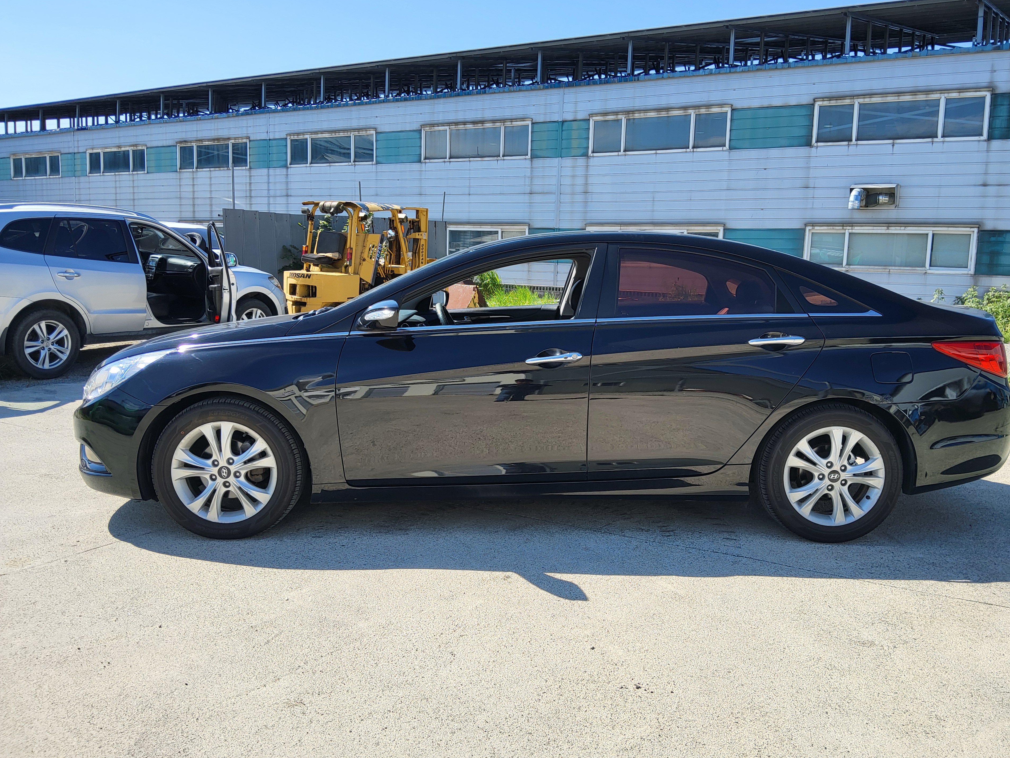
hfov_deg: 63.4
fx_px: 817
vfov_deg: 49.7
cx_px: 543
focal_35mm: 28
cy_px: 379
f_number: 1.8
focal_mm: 3.98
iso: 12
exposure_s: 1/528
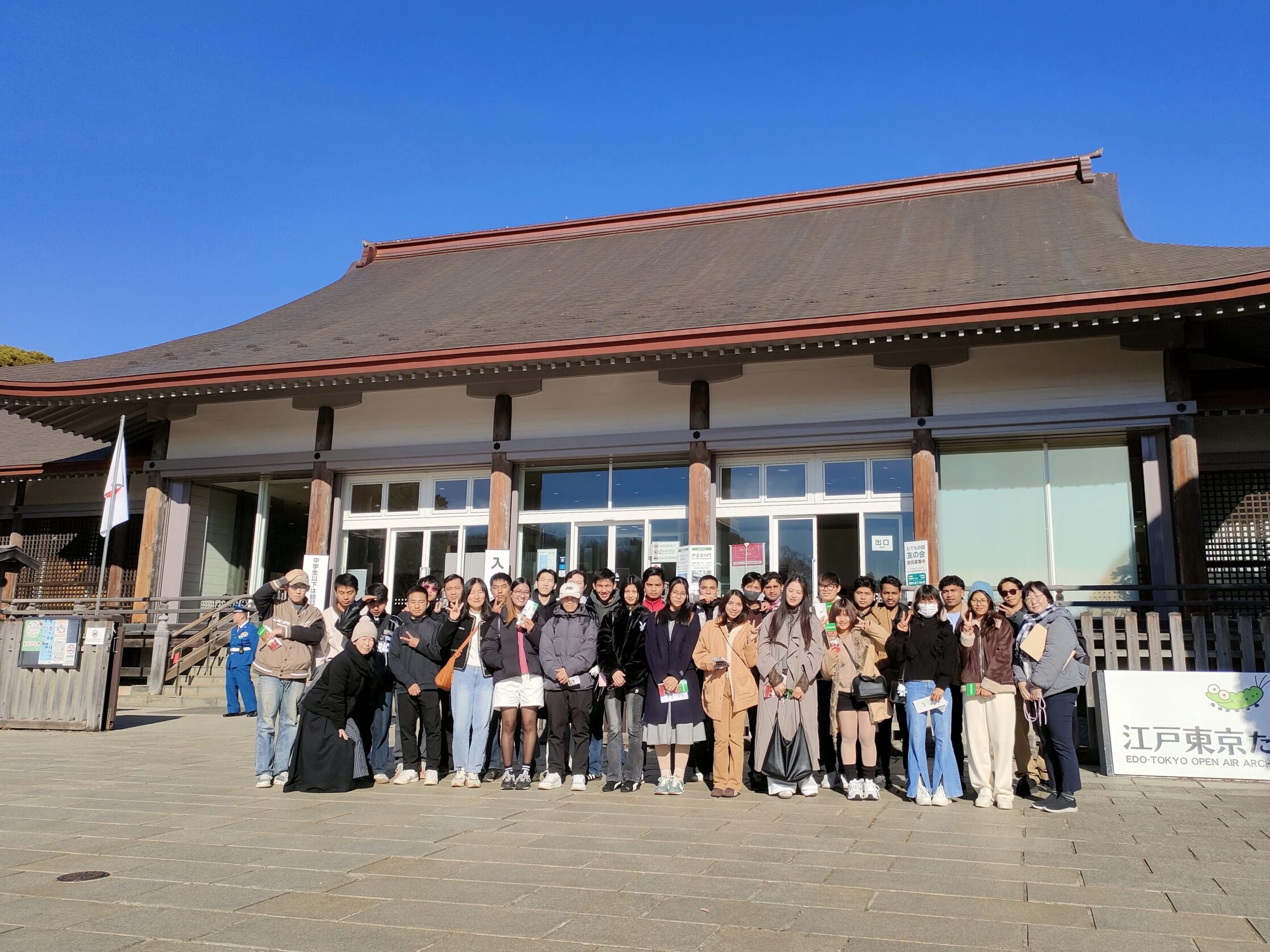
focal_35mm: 31
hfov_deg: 58.3
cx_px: 692
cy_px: 457
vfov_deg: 45.4
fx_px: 1137
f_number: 1.7
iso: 100
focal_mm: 4.73
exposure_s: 1/2857
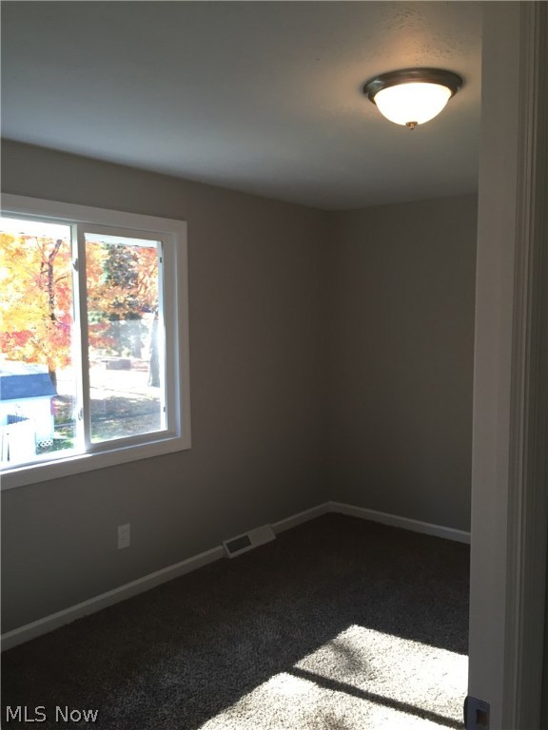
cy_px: 365
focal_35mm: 29
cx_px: 274
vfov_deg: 61.7
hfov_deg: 48.2
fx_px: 612
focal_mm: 4.15
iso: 32
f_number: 2.2
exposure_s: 1/30
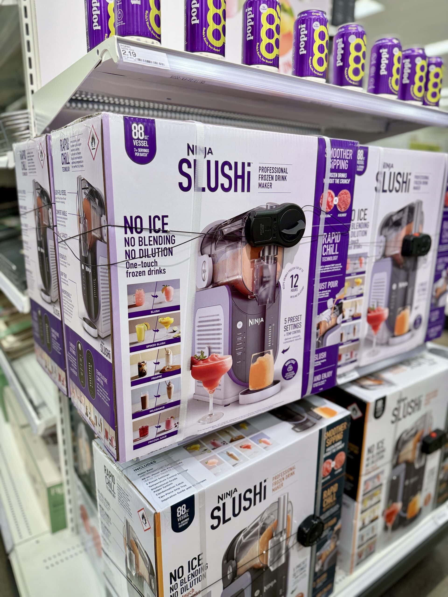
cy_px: 298
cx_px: 224
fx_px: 414
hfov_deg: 56.8
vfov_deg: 71.6
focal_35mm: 24
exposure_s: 1/120
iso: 100
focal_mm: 6.76
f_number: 1.78
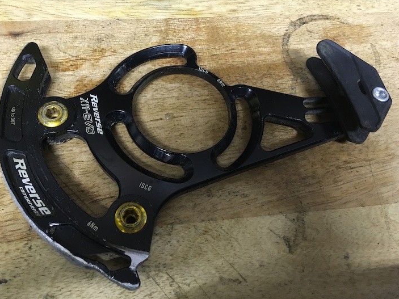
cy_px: 137
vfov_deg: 42.9
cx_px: 180
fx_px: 380
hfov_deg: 55.3
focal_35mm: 33
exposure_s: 1/20
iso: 200
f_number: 2.2
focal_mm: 4.15
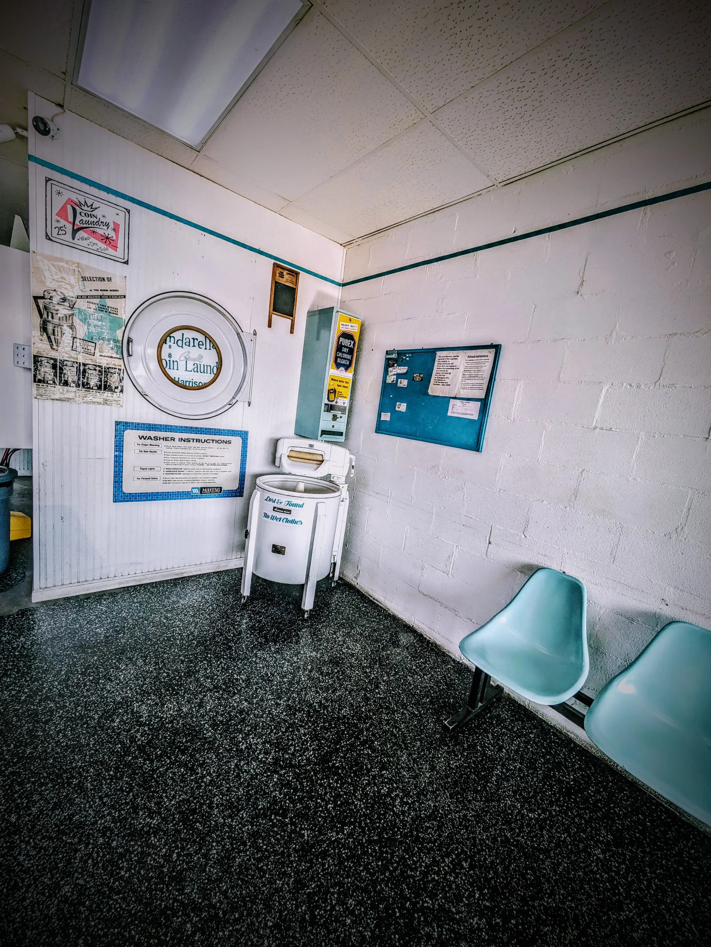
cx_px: 356
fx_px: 383
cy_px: 474
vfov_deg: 102.0
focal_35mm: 14
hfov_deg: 85.7
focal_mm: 1.83
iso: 46
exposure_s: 1/166
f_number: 2.2
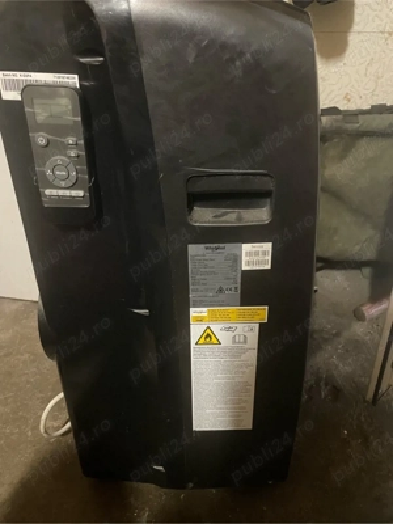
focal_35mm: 26
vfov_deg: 67.3
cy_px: 262
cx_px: 196
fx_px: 394
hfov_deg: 53.1
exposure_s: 1/25
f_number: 1.6
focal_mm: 4.2
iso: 1000
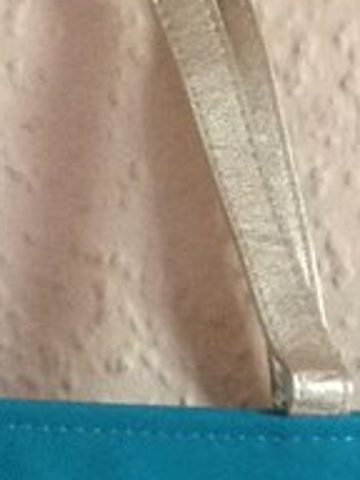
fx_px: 3370
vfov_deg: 7.7
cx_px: 58
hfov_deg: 6.1
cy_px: 1031
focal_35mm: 243
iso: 160
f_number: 2.4
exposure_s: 1/20
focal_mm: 4.28
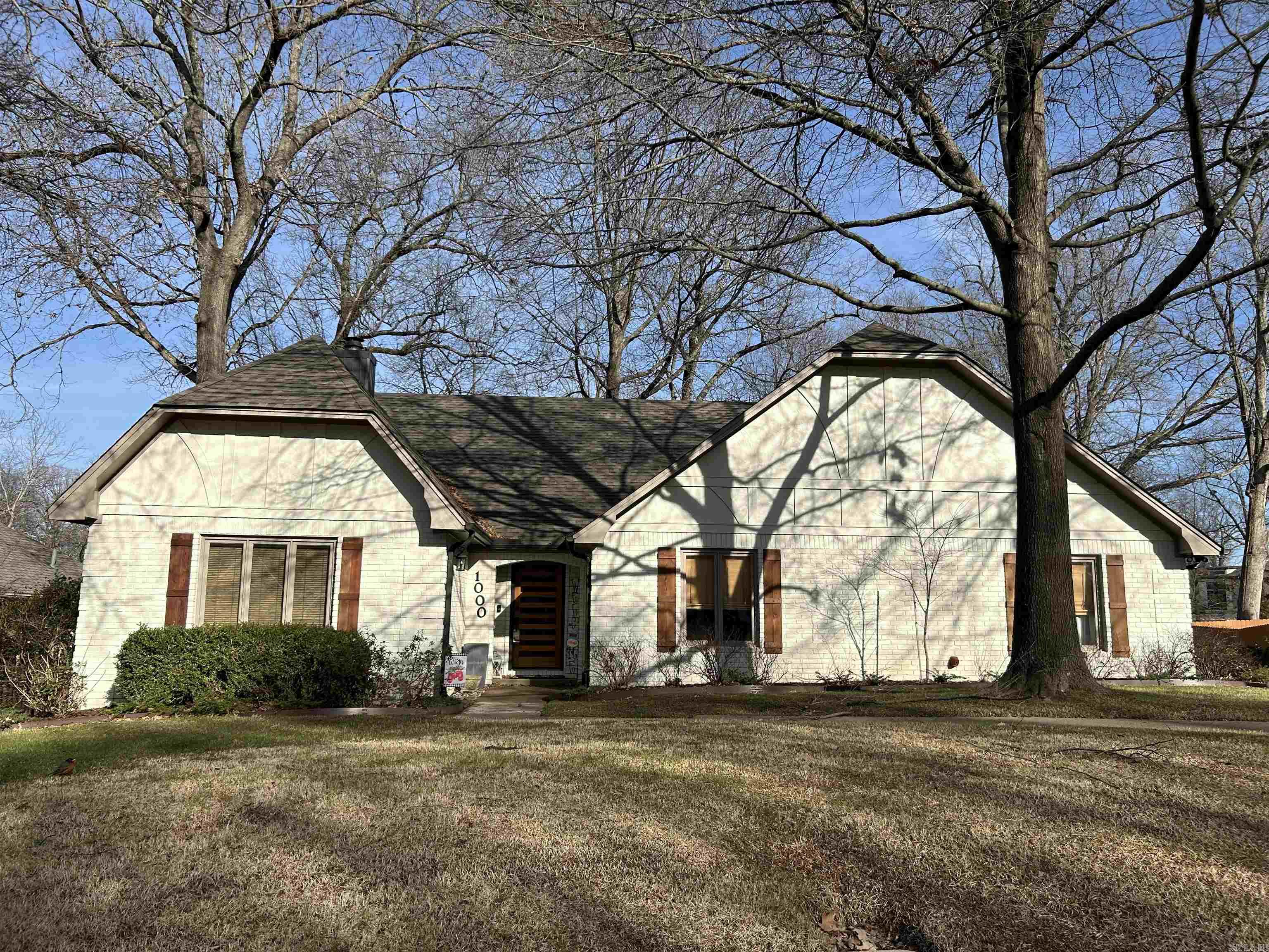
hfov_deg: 67.3
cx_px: 634
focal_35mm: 26
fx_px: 953
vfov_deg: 53.1
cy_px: 476
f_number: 1.5
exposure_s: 1/4274
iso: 50
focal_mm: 5.7
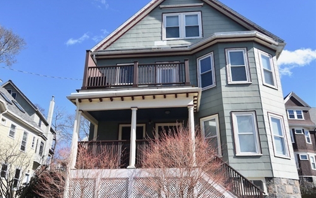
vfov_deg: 38.3
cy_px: 88
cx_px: 154
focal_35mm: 33
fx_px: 284
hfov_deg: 58.1
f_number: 8
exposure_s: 1/500
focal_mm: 14
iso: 280
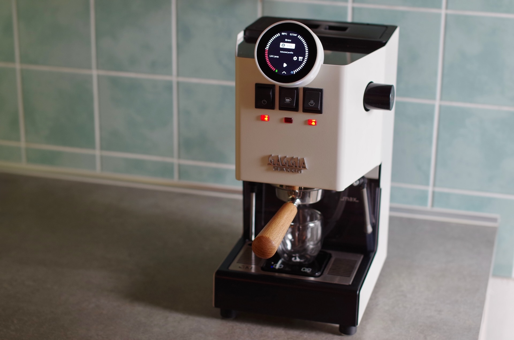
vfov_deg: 18.1
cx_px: 257
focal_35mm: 75
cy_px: 170
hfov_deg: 27.0
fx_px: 1069
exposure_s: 1/30
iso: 400
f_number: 2.5
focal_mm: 50
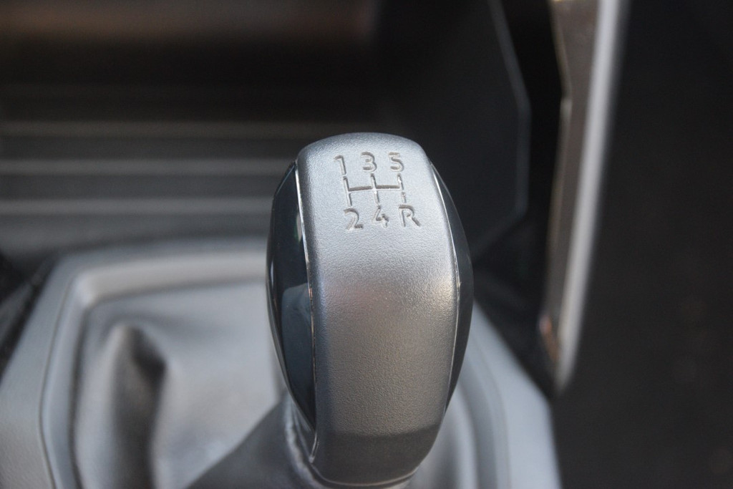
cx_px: 366
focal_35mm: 98
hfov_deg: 20.9
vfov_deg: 14.0
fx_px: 1985
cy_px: 244
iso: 2200
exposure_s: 1/125
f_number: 5.3
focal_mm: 65
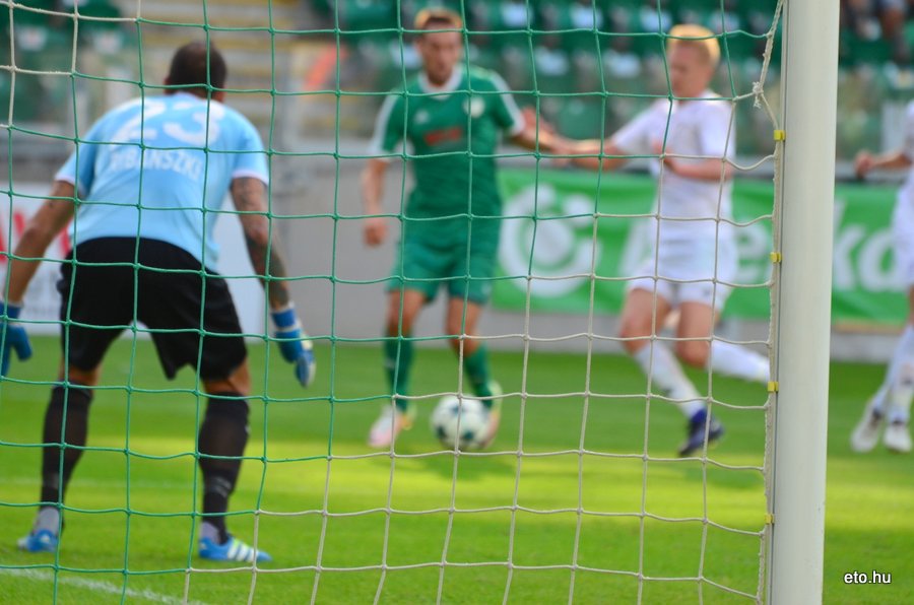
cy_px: 302
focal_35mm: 375
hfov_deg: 5.5
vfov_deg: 3.6
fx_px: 9501
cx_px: 457
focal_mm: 250
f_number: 5.6
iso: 640
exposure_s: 1/800
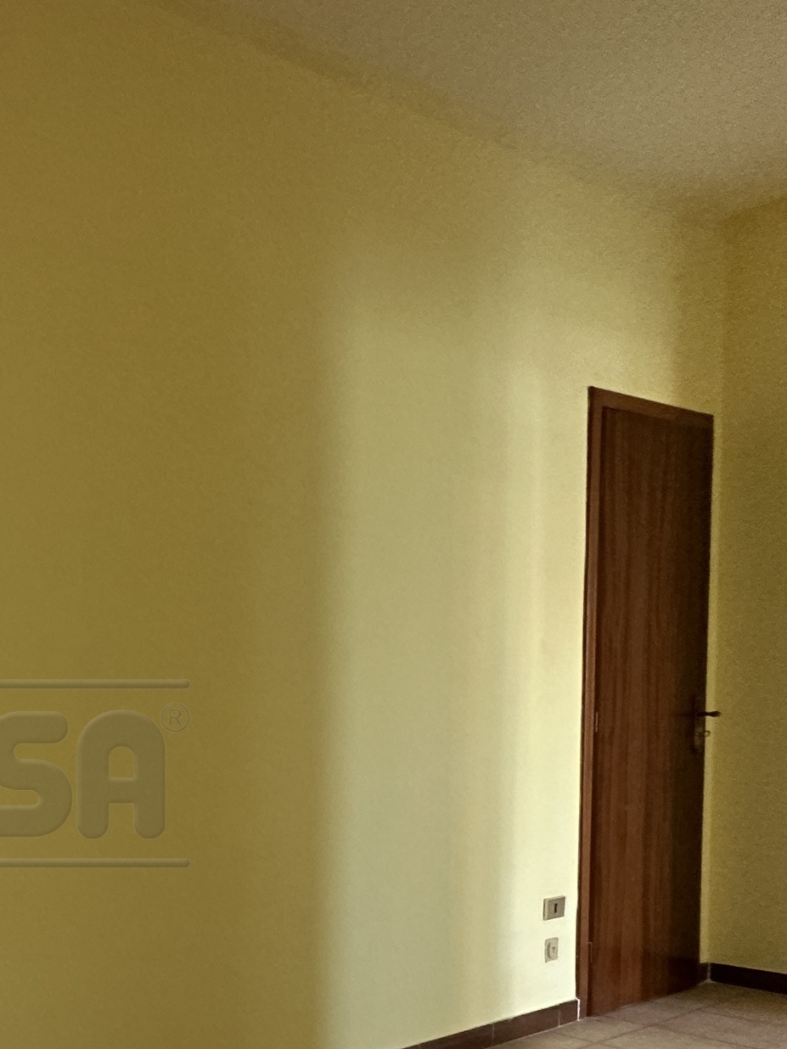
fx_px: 879
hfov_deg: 32.5
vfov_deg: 58.7
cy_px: 775
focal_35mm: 29
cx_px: -290
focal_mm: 2.22
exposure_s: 1/100
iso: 320
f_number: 2.2
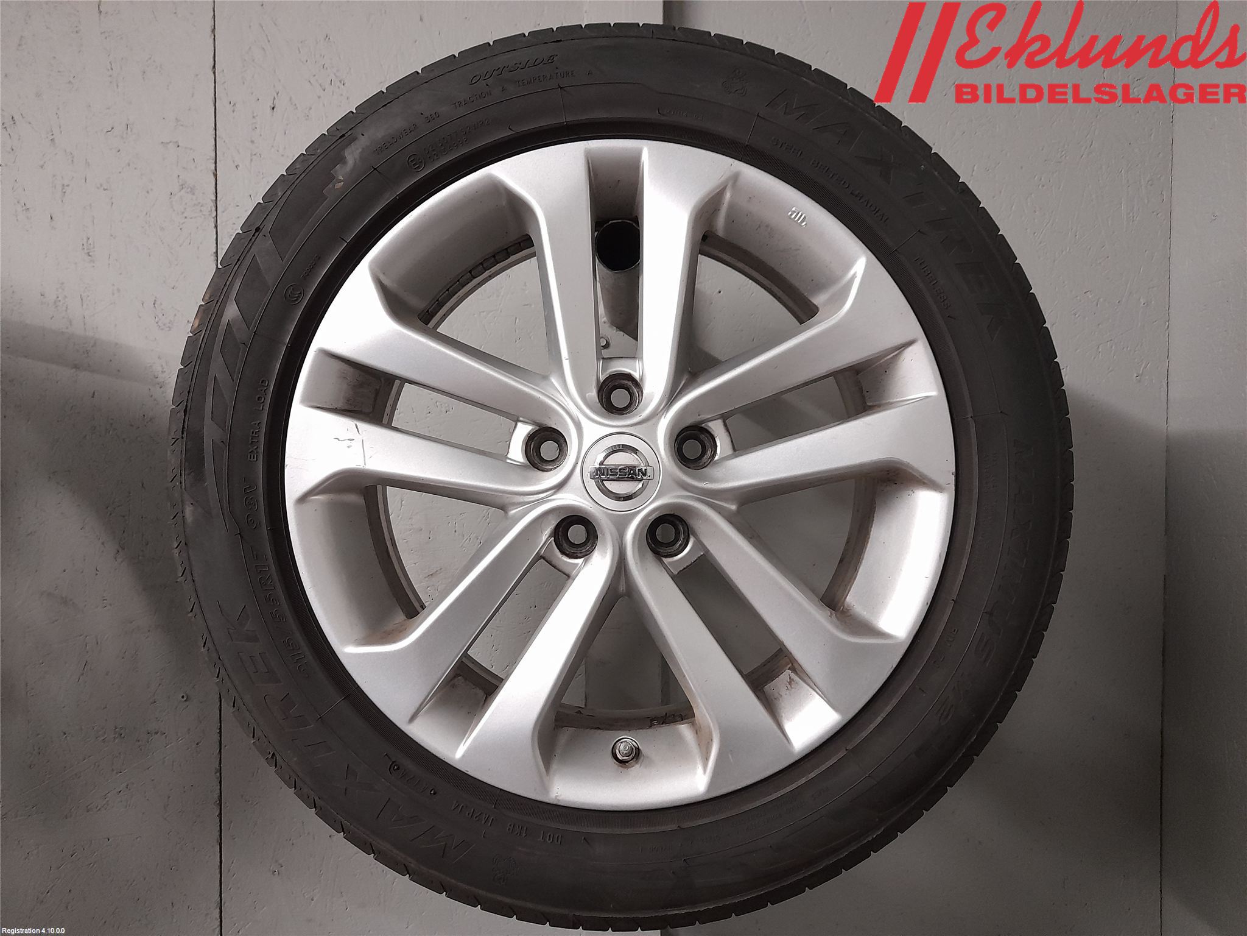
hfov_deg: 69.4
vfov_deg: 54.9
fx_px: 901
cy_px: 468
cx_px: 624
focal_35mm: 25
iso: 400
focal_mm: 4.6
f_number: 2
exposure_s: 1/25
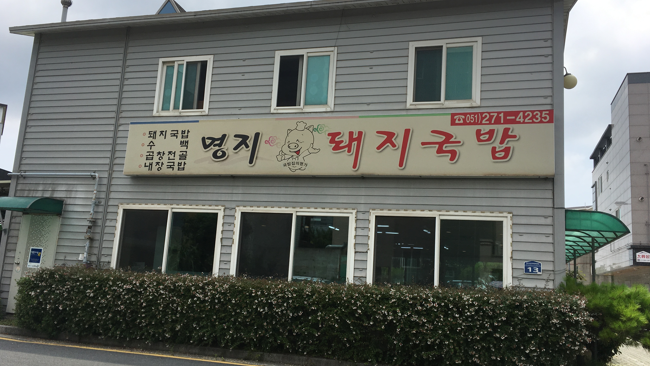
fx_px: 552
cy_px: 185
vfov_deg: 36.7
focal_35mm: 32
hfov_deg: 61.0
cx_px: 322
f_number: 2.2
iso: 25
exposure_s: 1/1972
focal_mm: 4.15
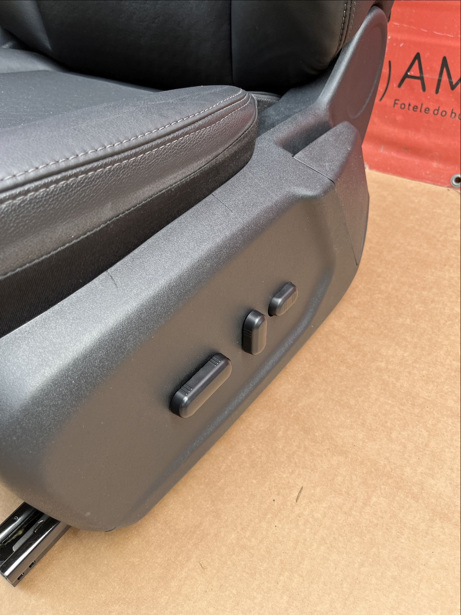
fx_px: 462
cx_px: 230
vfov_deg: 67.3
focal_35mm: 26
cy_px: 308
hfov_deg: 53.1
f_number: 1.6
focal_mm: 5.1
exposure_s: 1/243
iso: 40
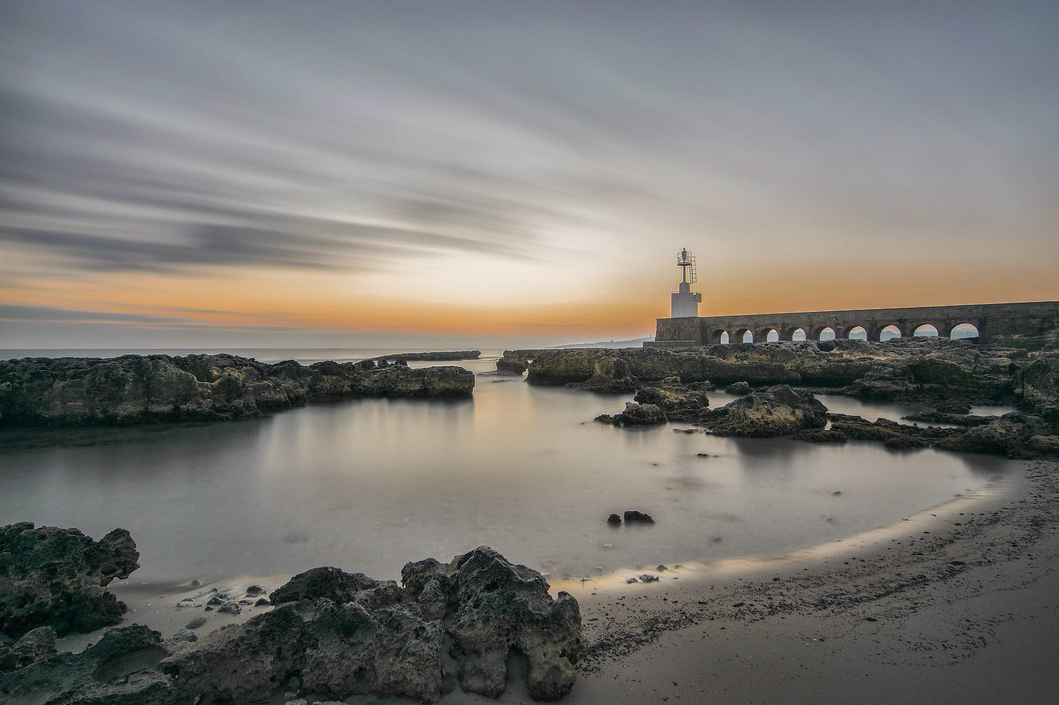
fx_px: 485
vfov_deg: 72.0
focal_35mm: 16
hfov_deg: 95.0
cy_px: 352
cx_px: 530
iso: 100
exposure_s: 231
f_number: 11
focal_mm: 11
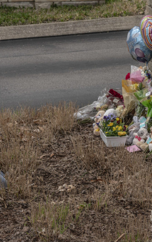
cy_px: 121
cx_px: 99
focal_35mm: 151
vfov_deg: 13.9
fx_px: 1000
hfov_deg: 8.7
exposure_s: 1/200
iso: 320
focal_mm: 98
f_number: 9
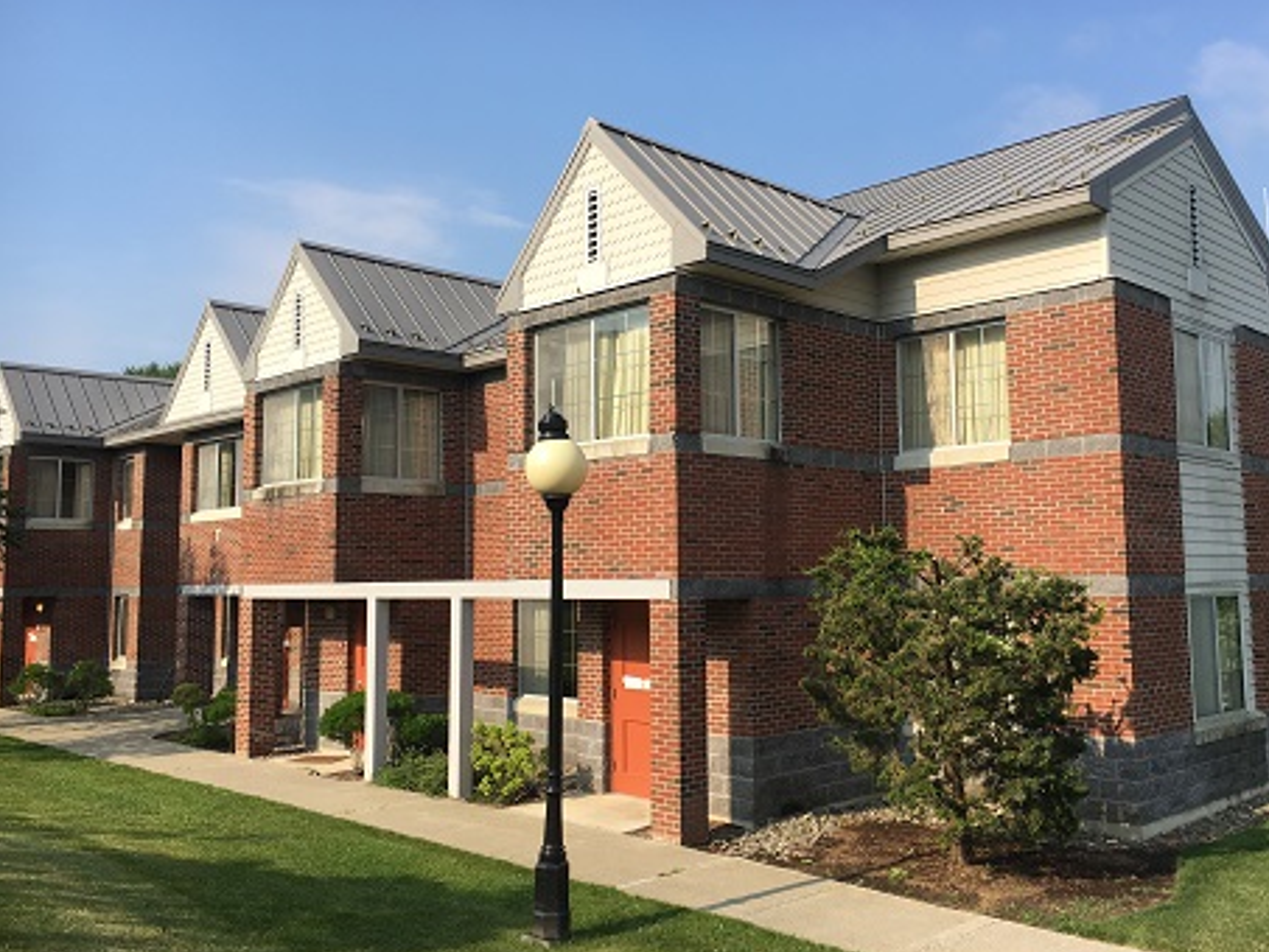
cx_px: 692
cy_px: 455
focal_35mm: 32
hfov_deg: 56.7
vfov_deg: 44.2
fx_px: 1173
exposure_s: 1/1115
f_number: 2.2
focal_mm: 4.15
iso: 25
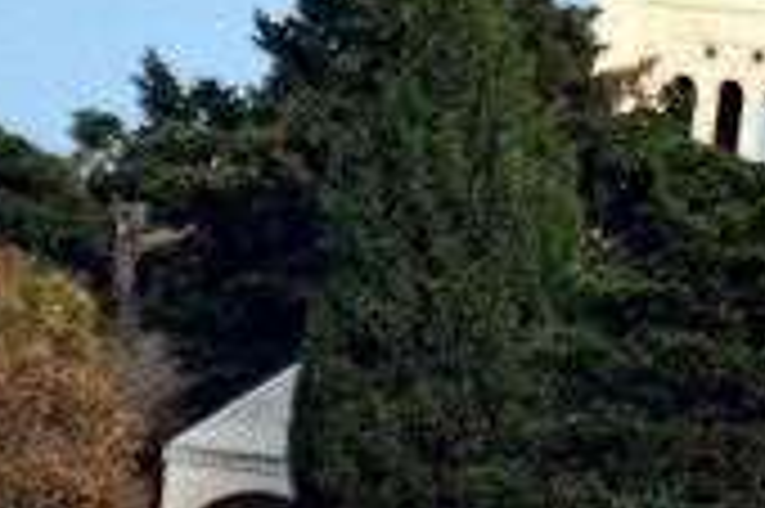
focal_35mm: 2638
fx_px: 56002
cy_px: -519
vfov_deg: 0.5
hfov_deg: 0.8
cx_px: 592
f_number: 5.6
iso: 800
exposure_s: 1/2500
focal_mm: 300
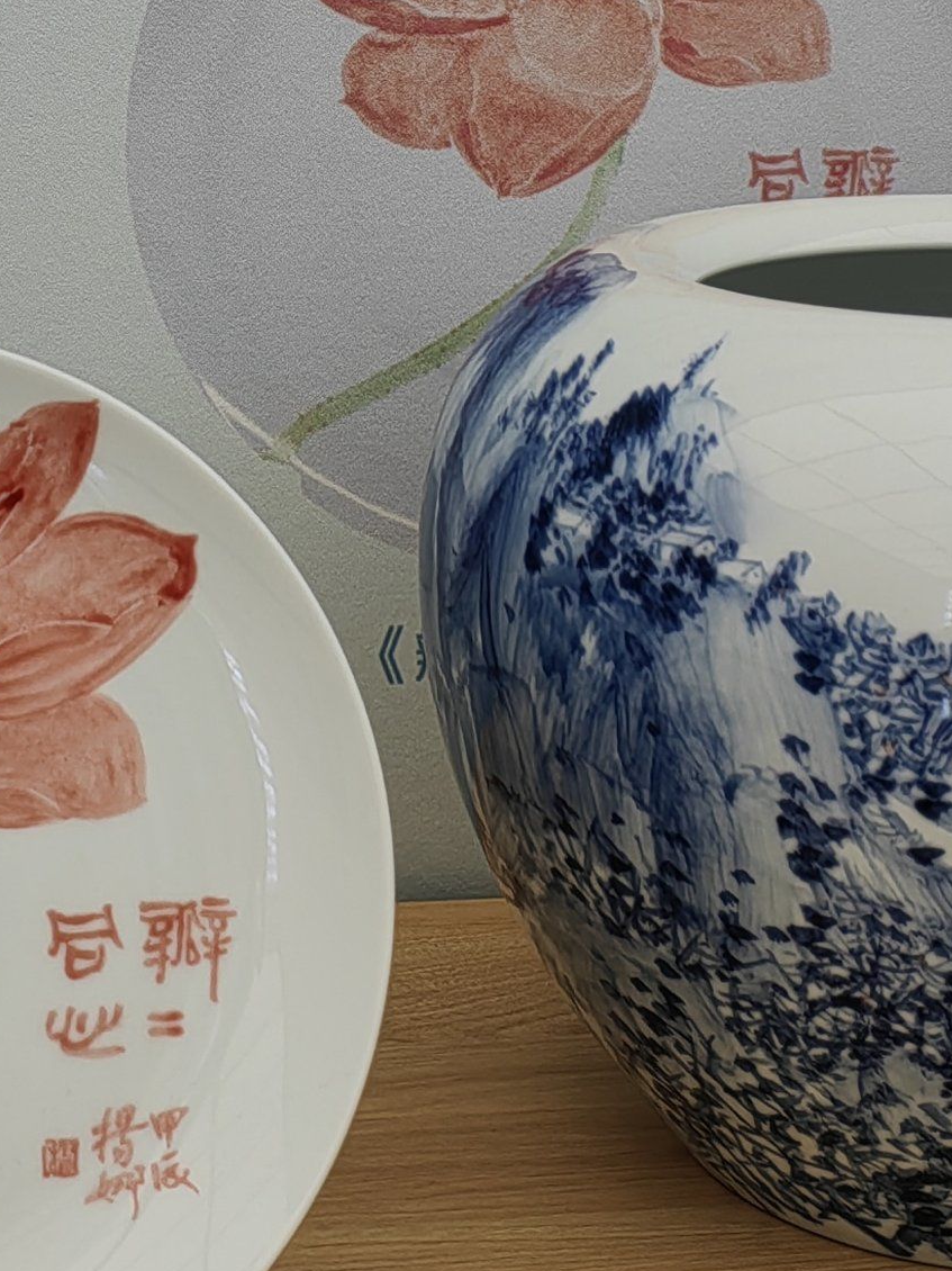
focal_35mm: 87
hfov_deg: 17.0
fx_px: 3191
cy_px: 148
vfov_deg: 22.0
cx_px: 380
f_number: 1.8
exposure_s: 1/100
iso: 80
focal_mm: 5.54
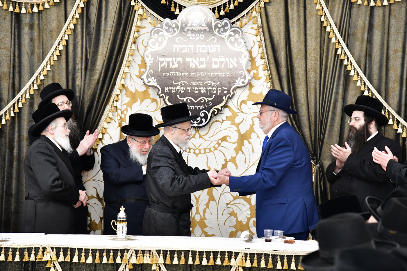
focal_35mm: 120
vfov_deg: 11.4
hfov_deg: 17.1
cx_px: 204
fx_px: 1356
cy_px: 136
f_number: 5.6
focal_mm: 120
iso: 2500
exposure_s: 1/100
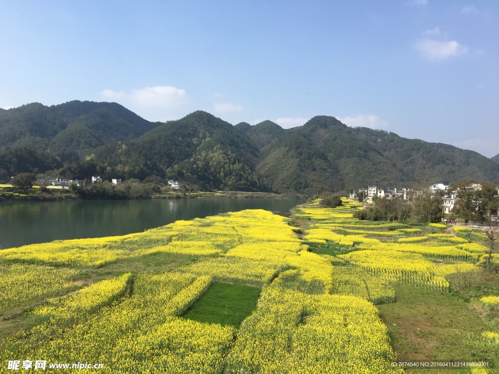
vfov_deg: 48.2
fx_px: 418
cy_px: 187
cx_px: 250
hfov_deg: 61.7
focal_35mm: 29
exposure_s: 1/1508
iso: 25
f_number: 2.2
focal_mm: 4.15
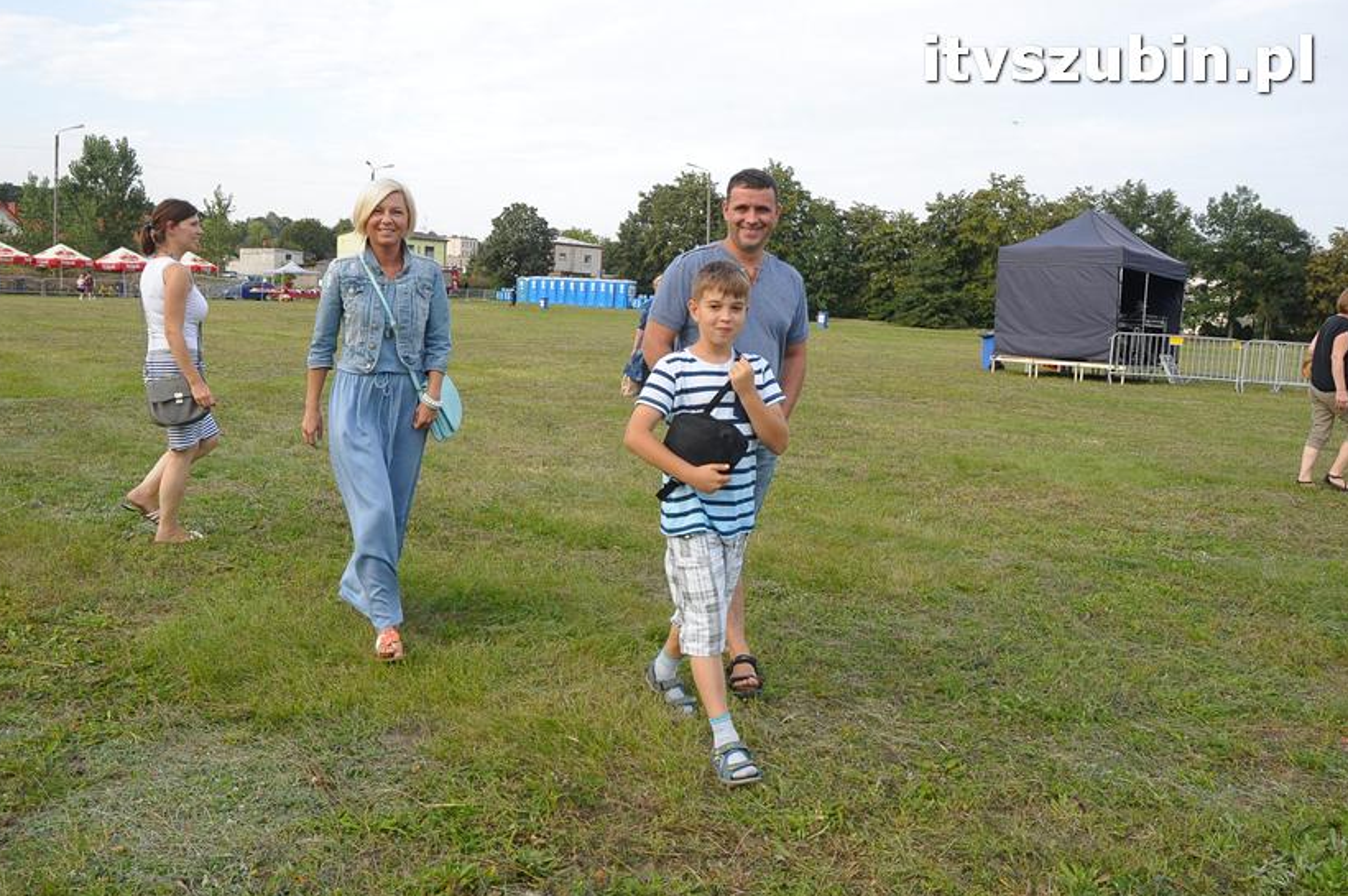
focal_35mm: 28
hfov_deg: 65.5
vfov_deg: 46.3
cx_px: 672
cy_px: 446
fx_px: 1047
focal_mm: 18
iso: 1250
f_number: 10
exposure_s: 1/400
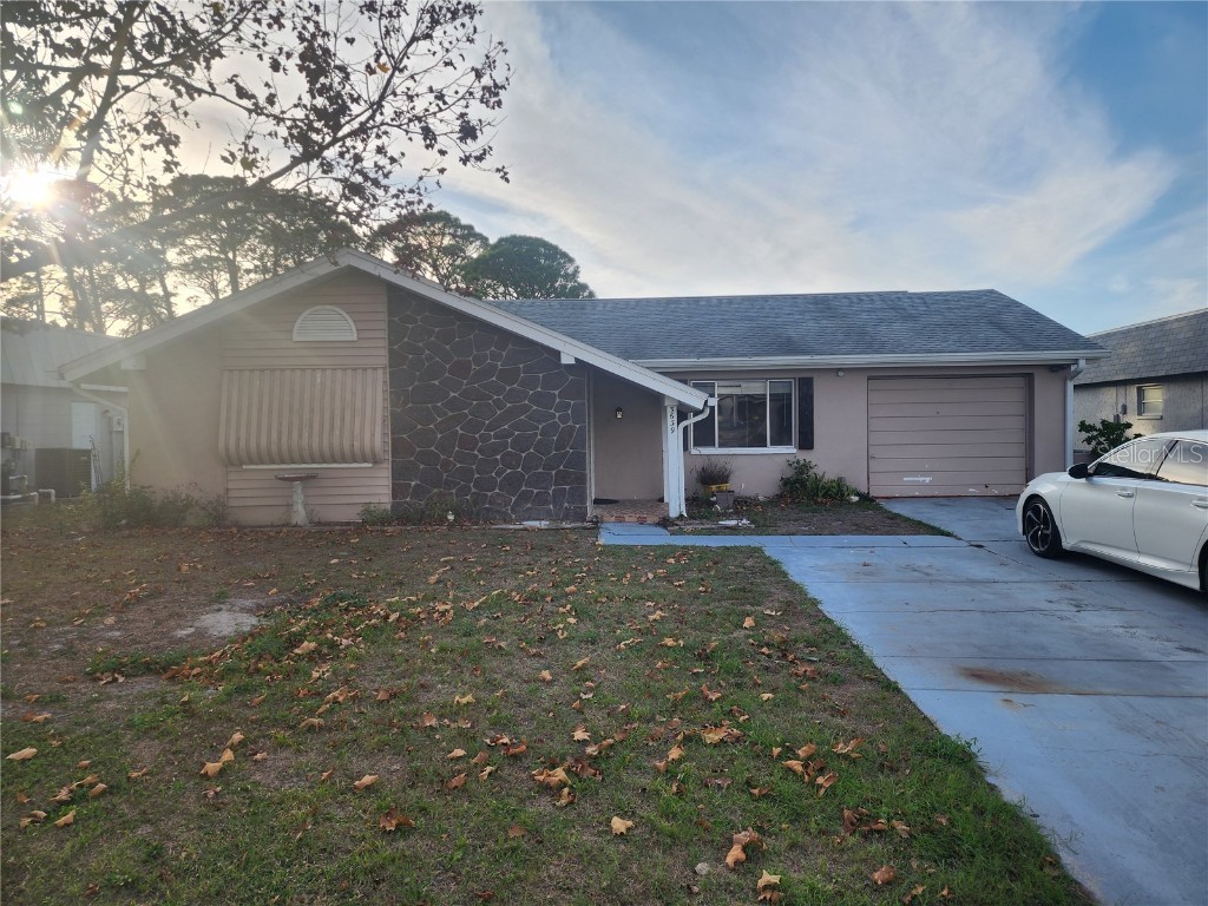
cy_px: 453
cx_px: 604
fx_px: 803
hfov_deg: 73.9
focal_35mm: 23
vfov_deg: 58.9
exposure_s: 1/681
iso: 12
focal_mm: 6.4
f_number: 1.8
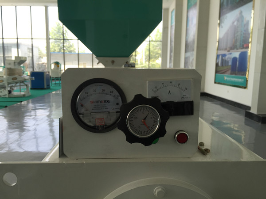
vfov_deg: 48.2
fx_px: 223
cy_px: 100
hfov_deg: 61.7
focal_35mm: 29
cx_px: 133
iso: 32
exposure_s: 1/201
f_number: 2.2
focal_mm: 4.15
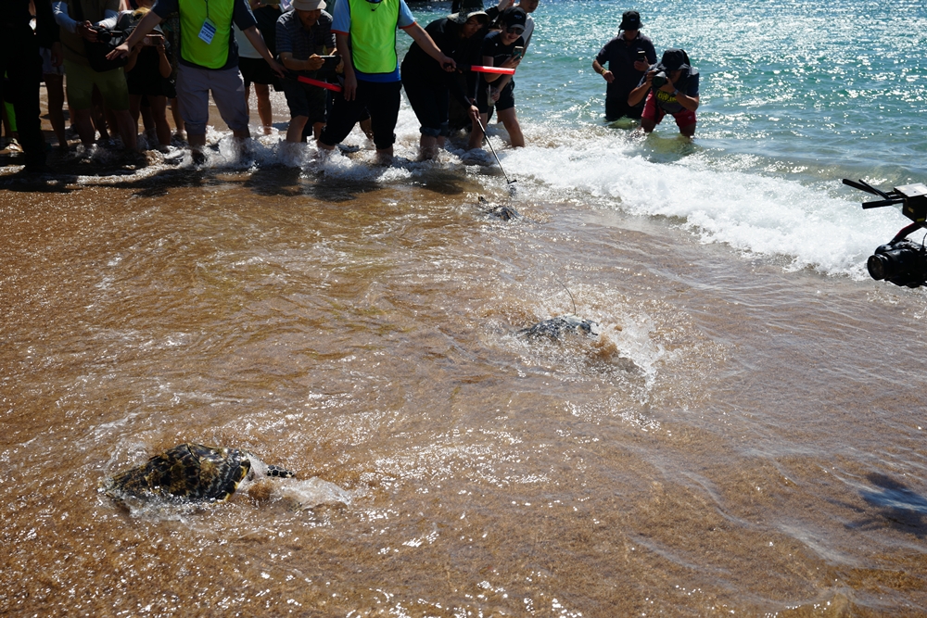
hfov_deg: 55.8
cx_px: 464
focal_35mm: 34
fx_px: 876
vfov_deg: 38.9
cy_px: 309
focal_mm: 34
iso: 100
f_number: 6.3
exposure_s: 1/500
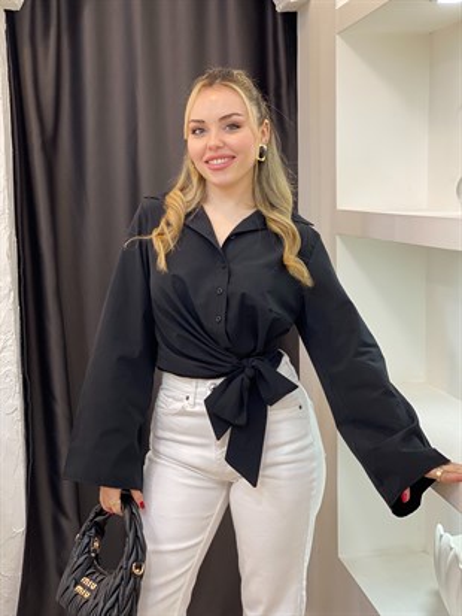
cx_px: 231
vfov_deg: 36.8
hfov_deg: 28.0
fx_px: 925
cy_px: 308
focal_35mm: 52
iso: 125
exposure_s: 1/100
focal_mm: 6
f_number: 2
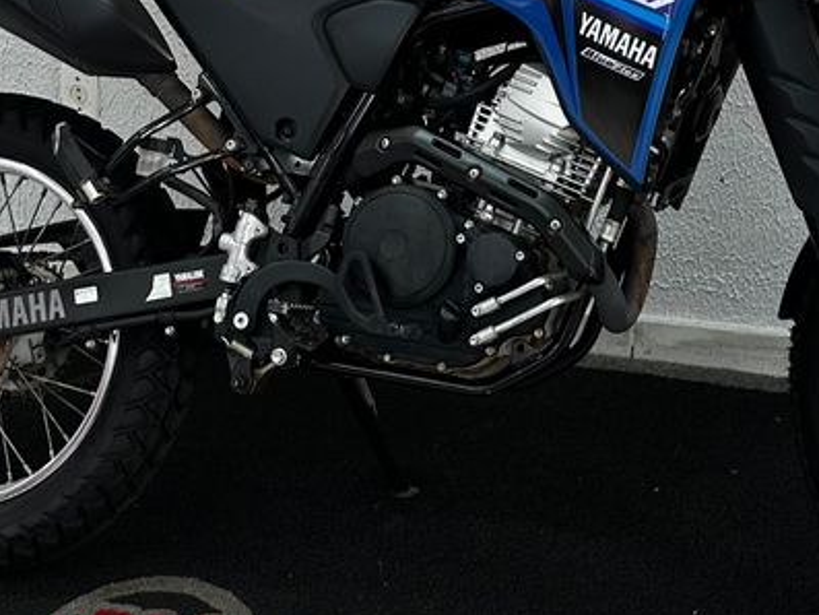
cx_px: 487
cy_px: 114
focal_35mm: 49
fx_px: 1160
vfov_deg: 29.0
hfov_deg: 38.8
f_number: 1.78
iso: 125
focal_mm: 6.86
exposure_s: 1/60
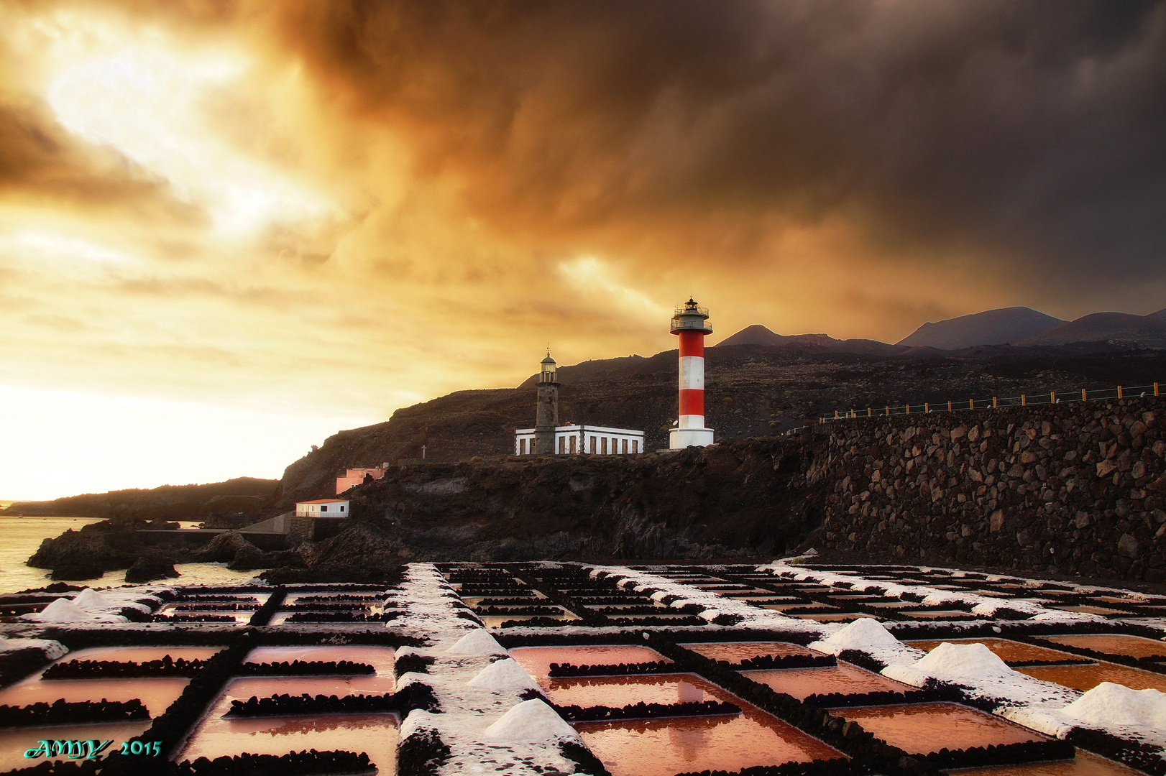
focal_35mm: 27
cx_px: 583
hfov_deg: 67.4
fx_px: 874
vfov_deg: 47.9
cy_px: 388
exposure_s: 1/400
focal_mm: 18
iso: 200
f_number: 5.6
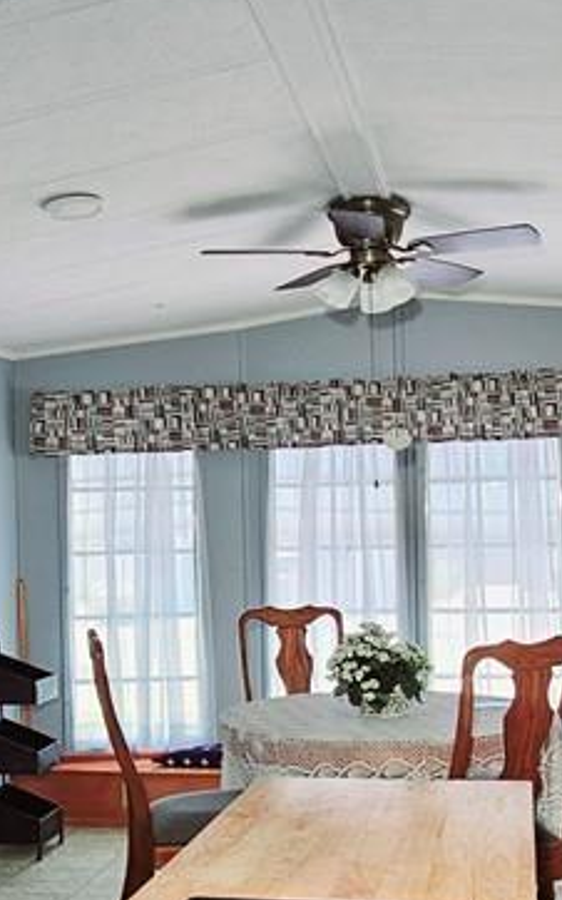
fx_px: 956
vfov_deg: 47.7
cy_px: 719
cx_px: 269
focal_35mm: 39
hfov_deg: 32.7
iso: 64
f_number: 2.2
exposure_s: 1/60.2
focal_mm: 2.2
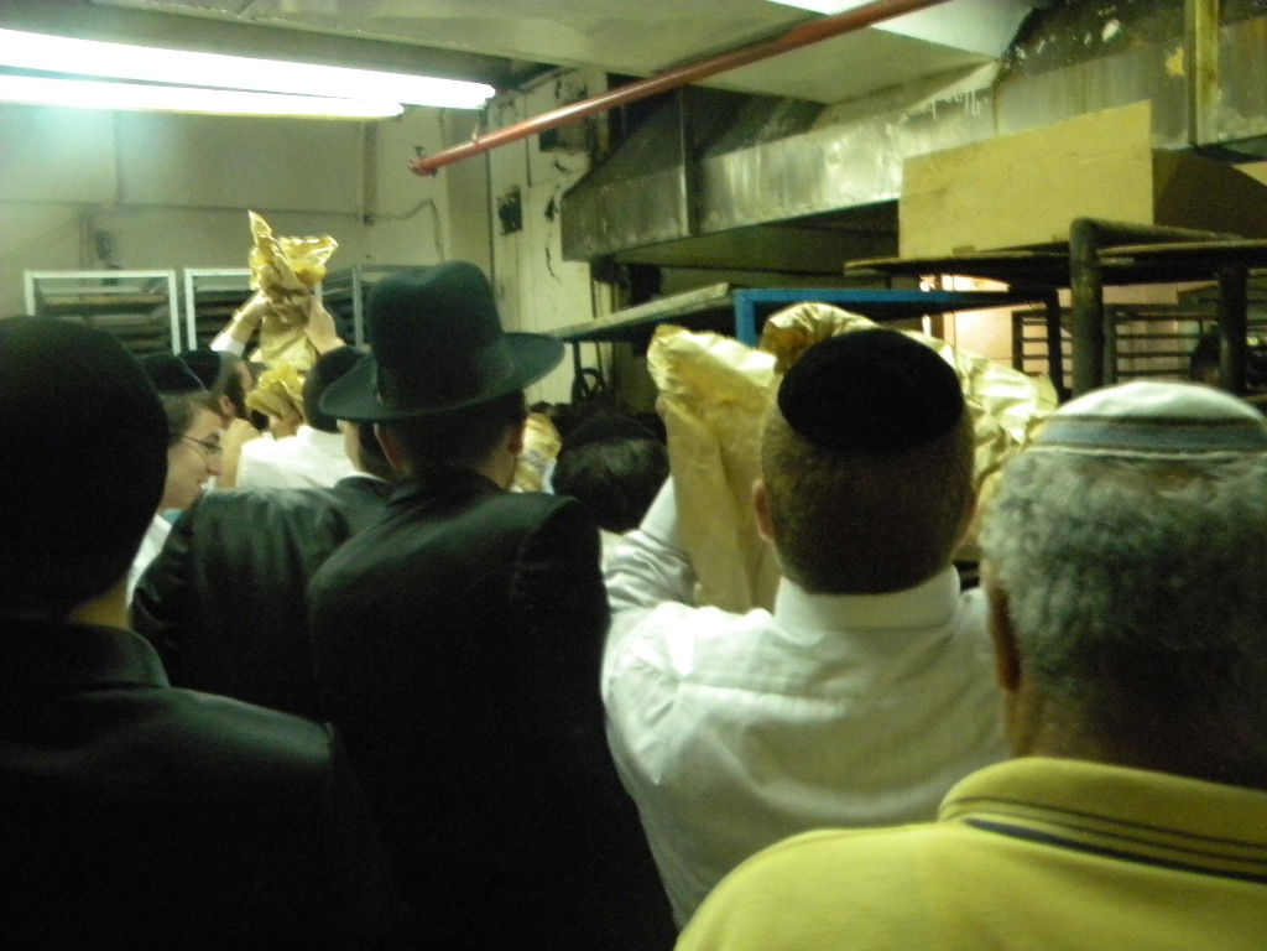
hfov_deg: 63.4
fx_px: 1025
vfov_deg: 49.7
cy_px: 476
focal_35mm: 28
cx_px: 634
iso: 800
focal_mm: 5
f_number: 3.5
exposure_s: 1/67.4
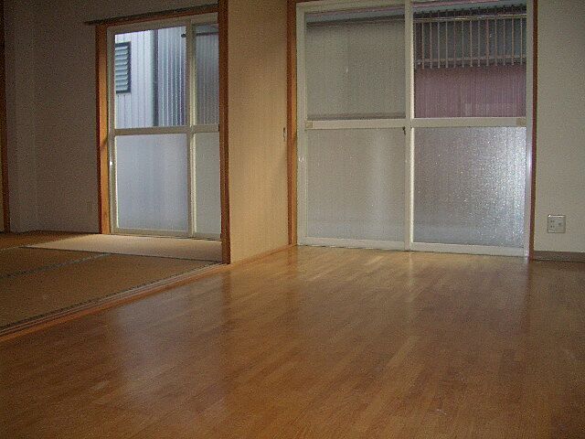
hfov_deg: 52.6
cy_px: 220
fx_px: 591
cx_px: 292
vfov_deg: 40.7
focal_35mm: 35
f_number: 2.6
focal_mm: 5.8
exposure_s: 1/60
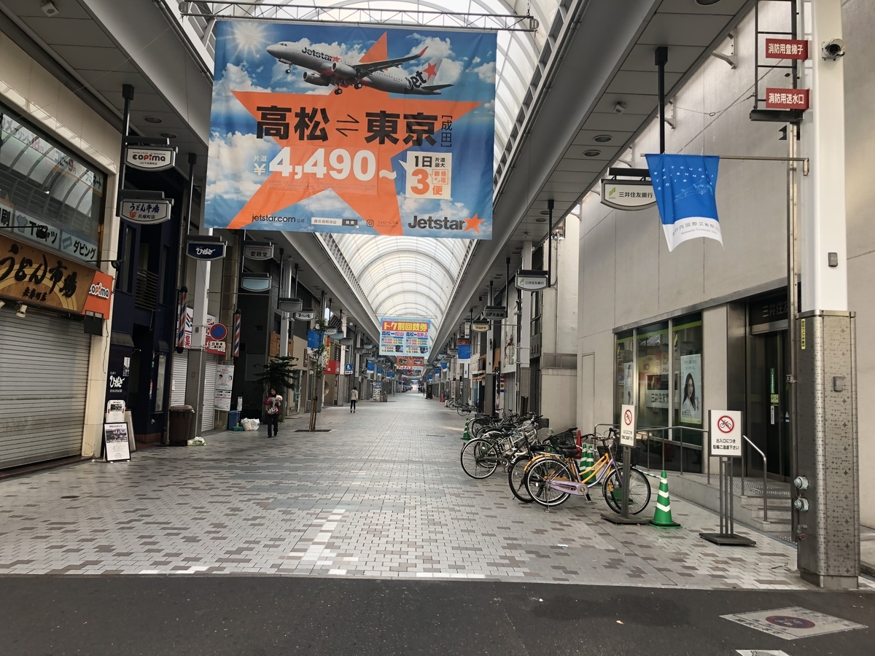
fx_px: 733
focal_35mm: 29
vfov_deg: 48.2
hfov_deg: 61.7
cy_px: 328
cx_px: 438
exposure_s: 1/120
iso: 50
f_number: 1.8
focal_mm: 3.99
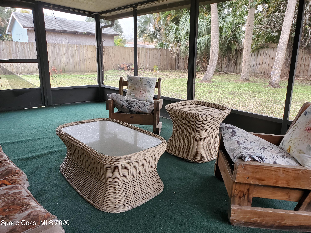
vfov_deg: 53.1
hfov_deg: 67.3
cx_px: 156
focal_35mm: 26
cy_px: 116
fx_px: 234
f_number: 2.4
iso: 64
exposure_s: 1/100
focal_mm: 4.3
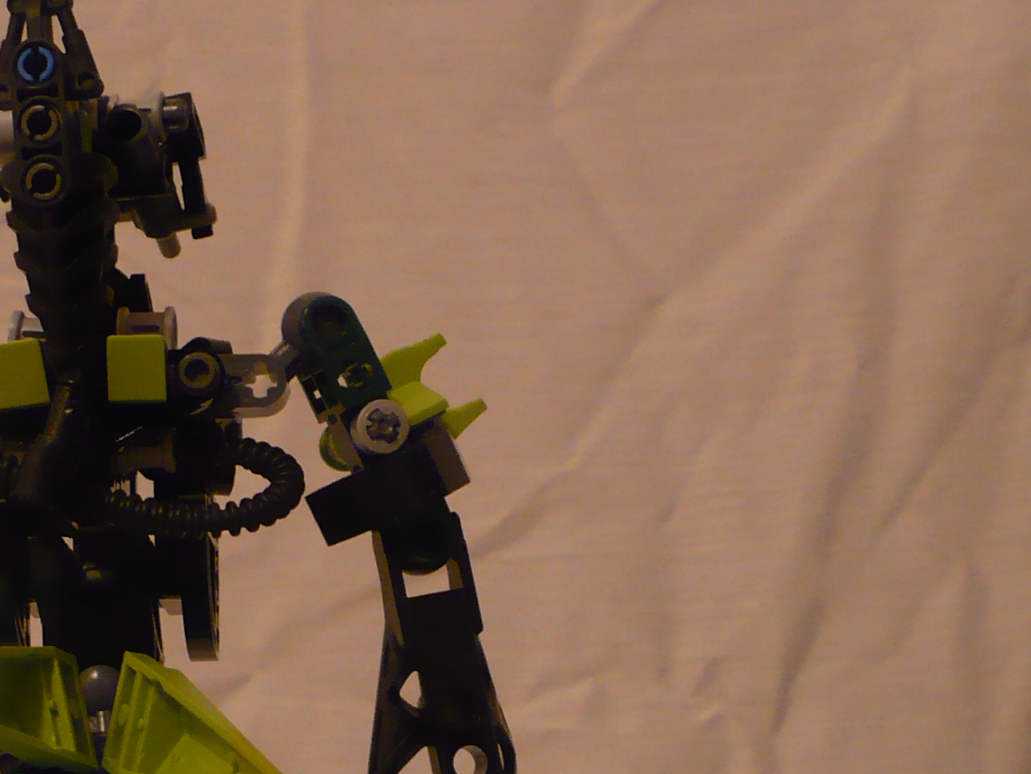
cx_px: 367
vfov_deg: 16.2
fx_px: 2621
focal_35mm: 88
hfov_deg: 22.2
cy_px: 897
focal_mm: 6.1
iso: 200
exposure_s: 1/2.5
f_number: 2.8
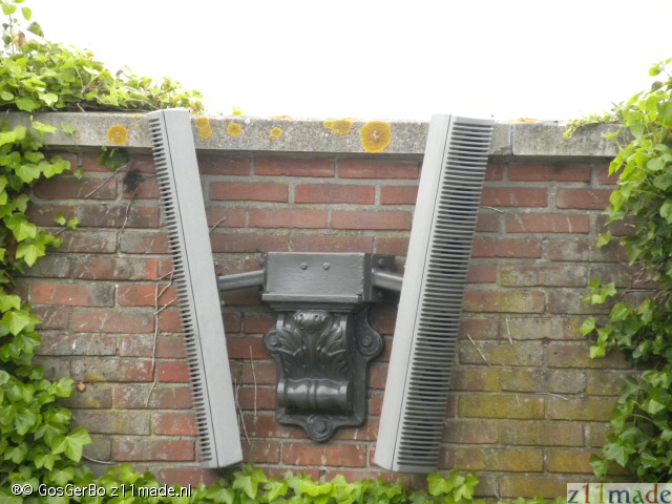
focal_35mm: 481
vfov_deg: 3.1
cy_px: 252
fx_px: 9338
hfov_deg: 4.1
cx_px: 336
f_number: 5
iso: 400
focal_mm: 85.6
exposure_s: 1/142
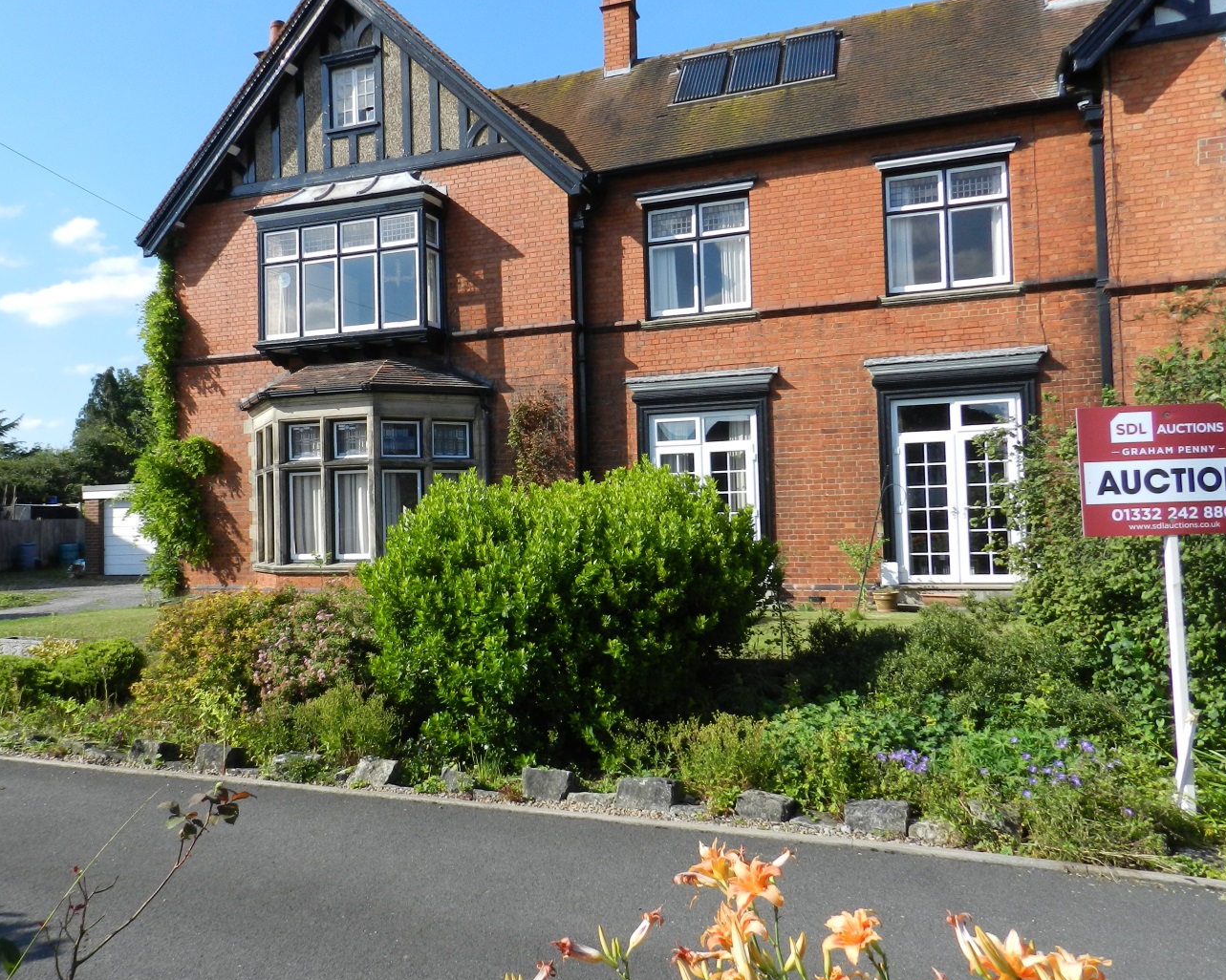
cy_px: 479
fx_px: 1016
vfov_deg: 51.5
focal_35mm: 28
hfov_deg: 61.8
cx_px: 503
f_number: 4
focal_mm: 4
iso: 160
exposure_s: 1/800
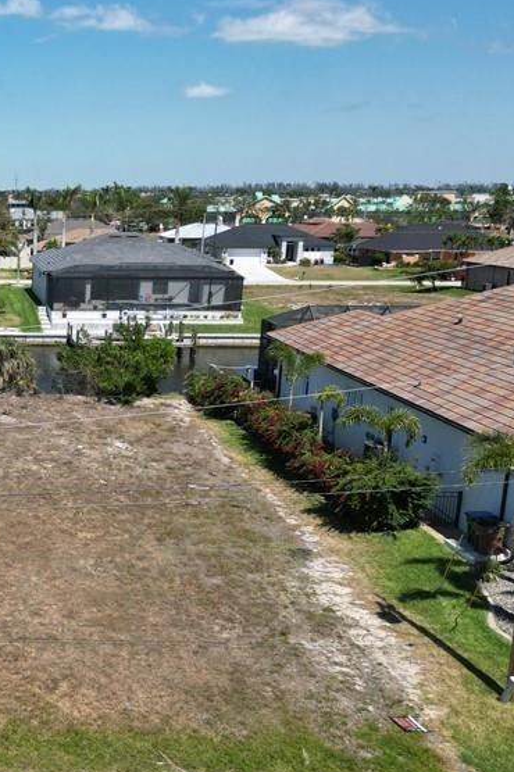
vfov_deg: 42.7
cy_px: 412
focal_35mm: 46
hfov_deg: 26.0
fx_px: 986
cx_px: -104
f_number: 1.7
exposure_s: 1/3000
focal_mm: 6.72
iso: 100
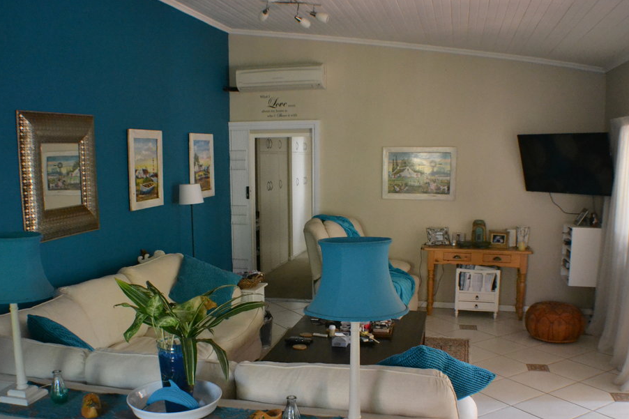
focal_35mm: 46
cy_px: 252
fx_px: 804
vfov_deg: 29.2
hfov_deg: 42.7
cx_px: 294
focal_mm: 24
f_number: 4
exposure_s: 1/50
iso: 3200
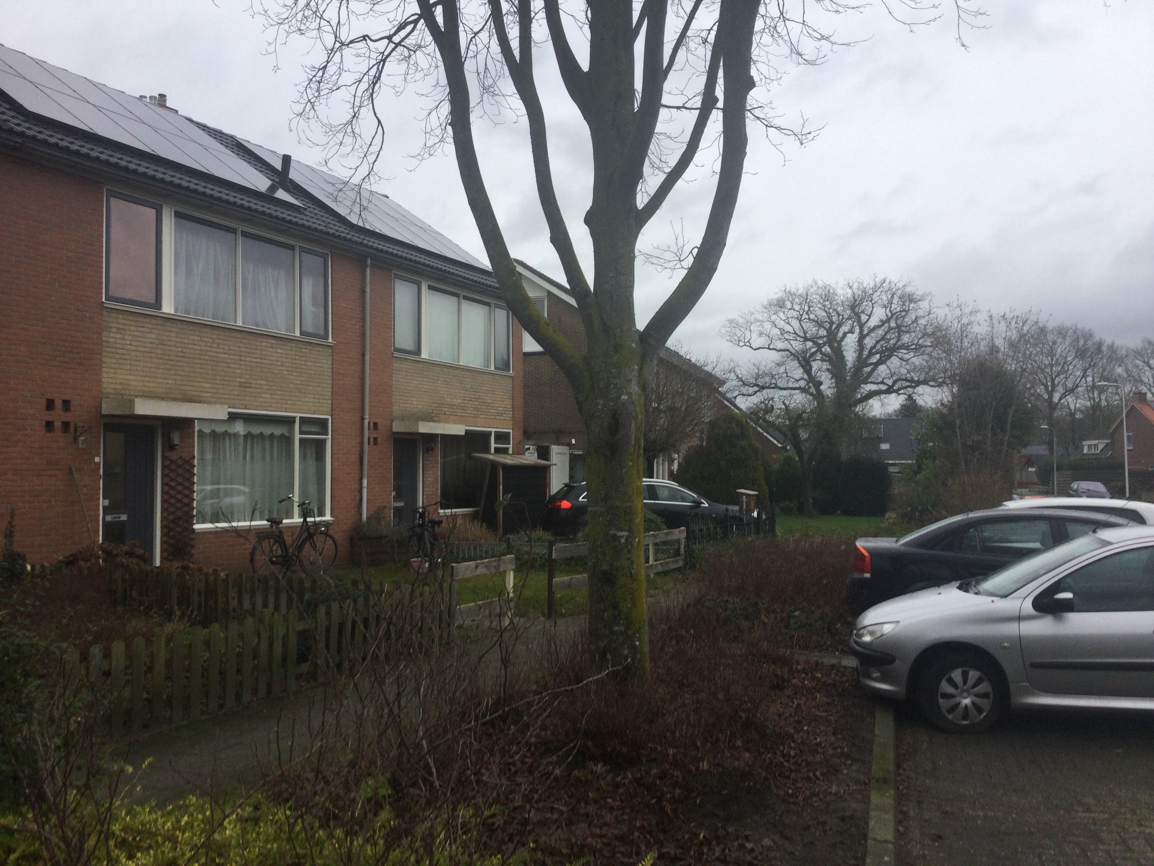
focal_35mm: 31
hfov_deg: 58.4
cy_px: 433
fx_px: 1033
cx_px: 577
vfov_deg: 45.4
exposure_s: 1/50
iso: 32
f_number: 2.4
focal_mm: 3.3
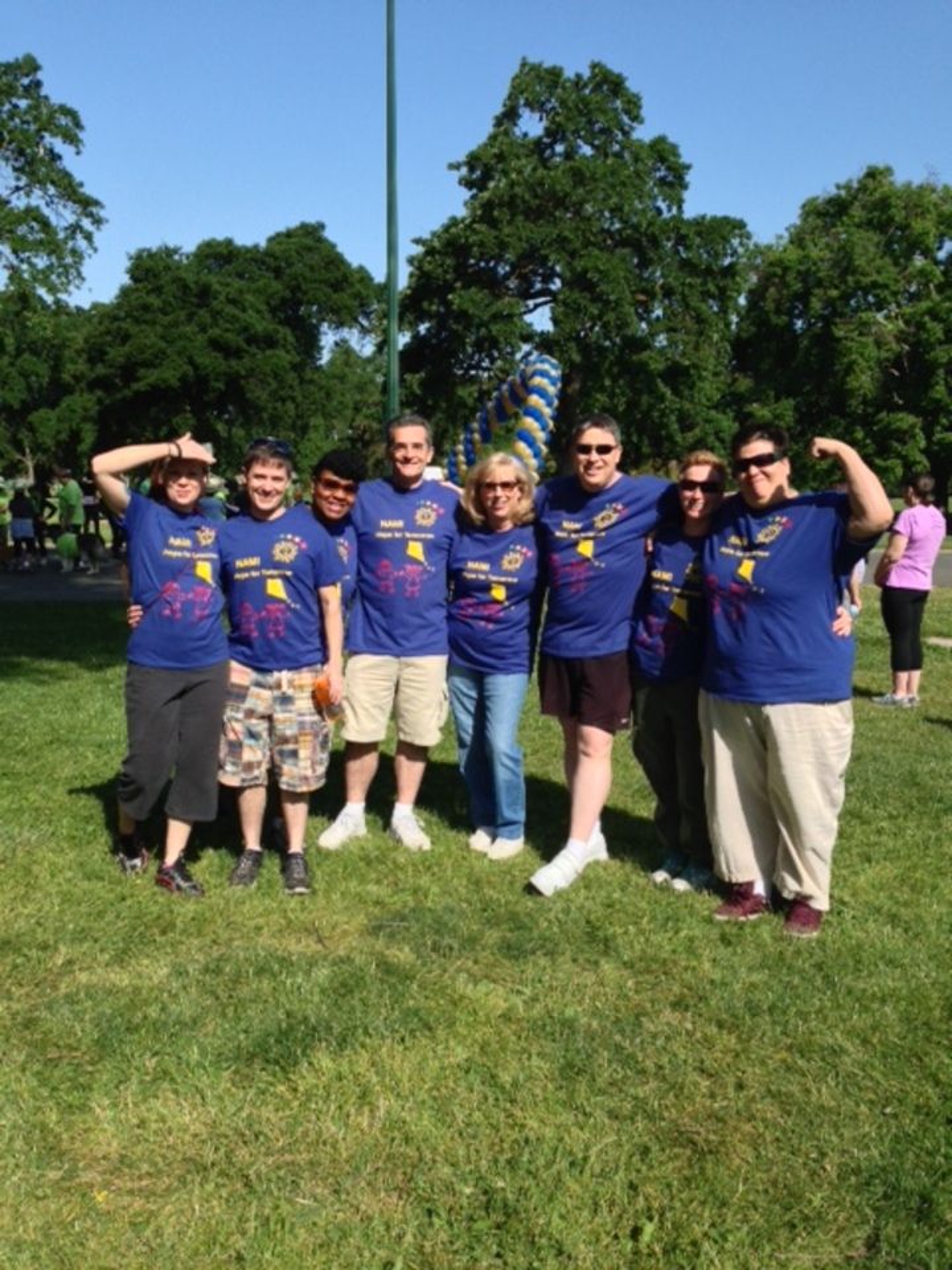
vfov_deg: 55.4
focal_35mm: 33
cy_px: 635
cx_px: 476
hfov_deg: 42.9
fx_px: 1210
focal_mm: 4.13
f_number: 2.4
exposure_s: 1/1261
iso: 50
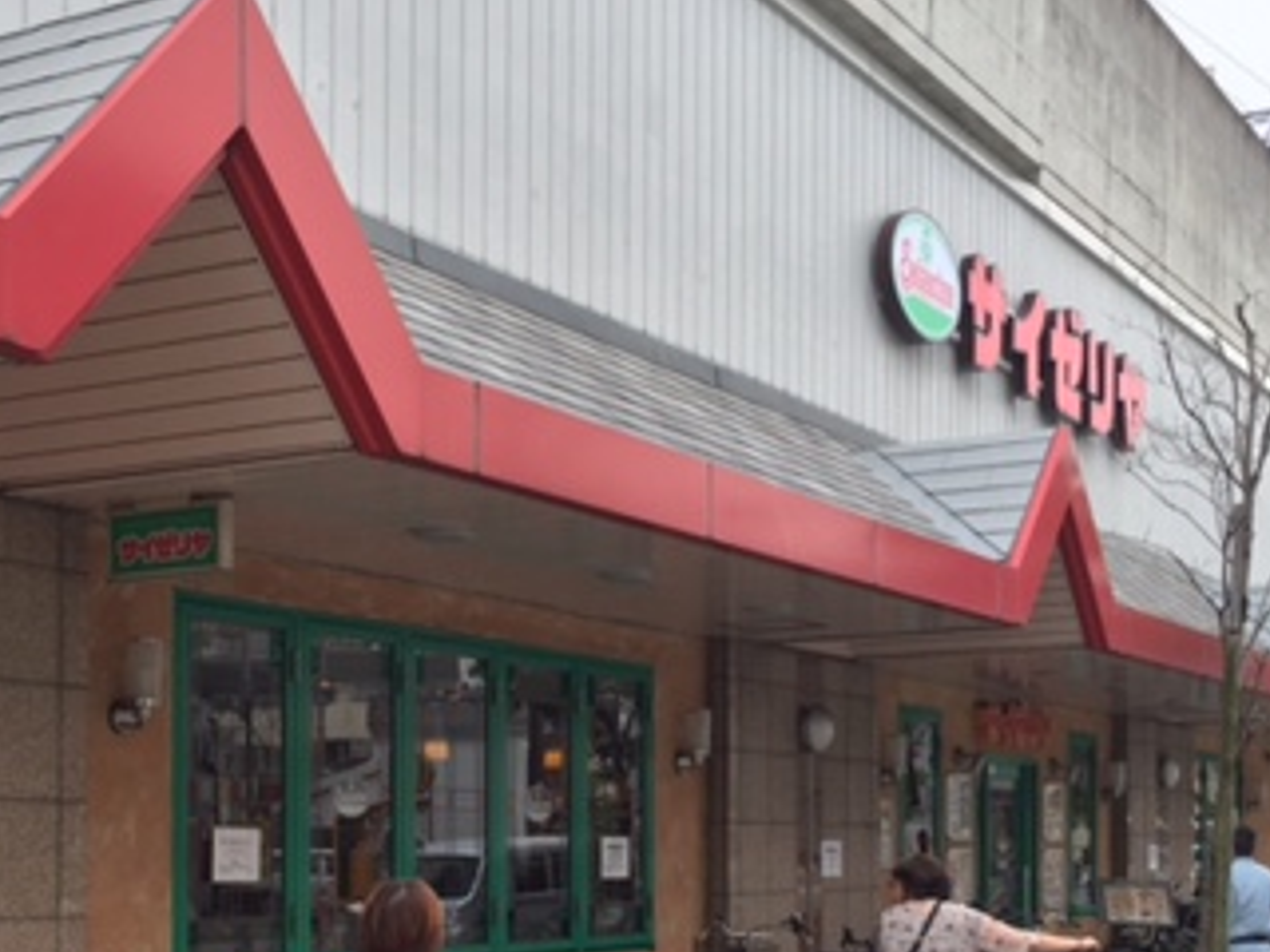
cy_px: 817
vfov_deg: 24.6
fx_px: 2128
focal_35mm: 58
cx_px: 425
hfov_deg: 33.0
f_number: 2.2
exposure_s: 1/706
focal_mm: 4.15
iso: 32
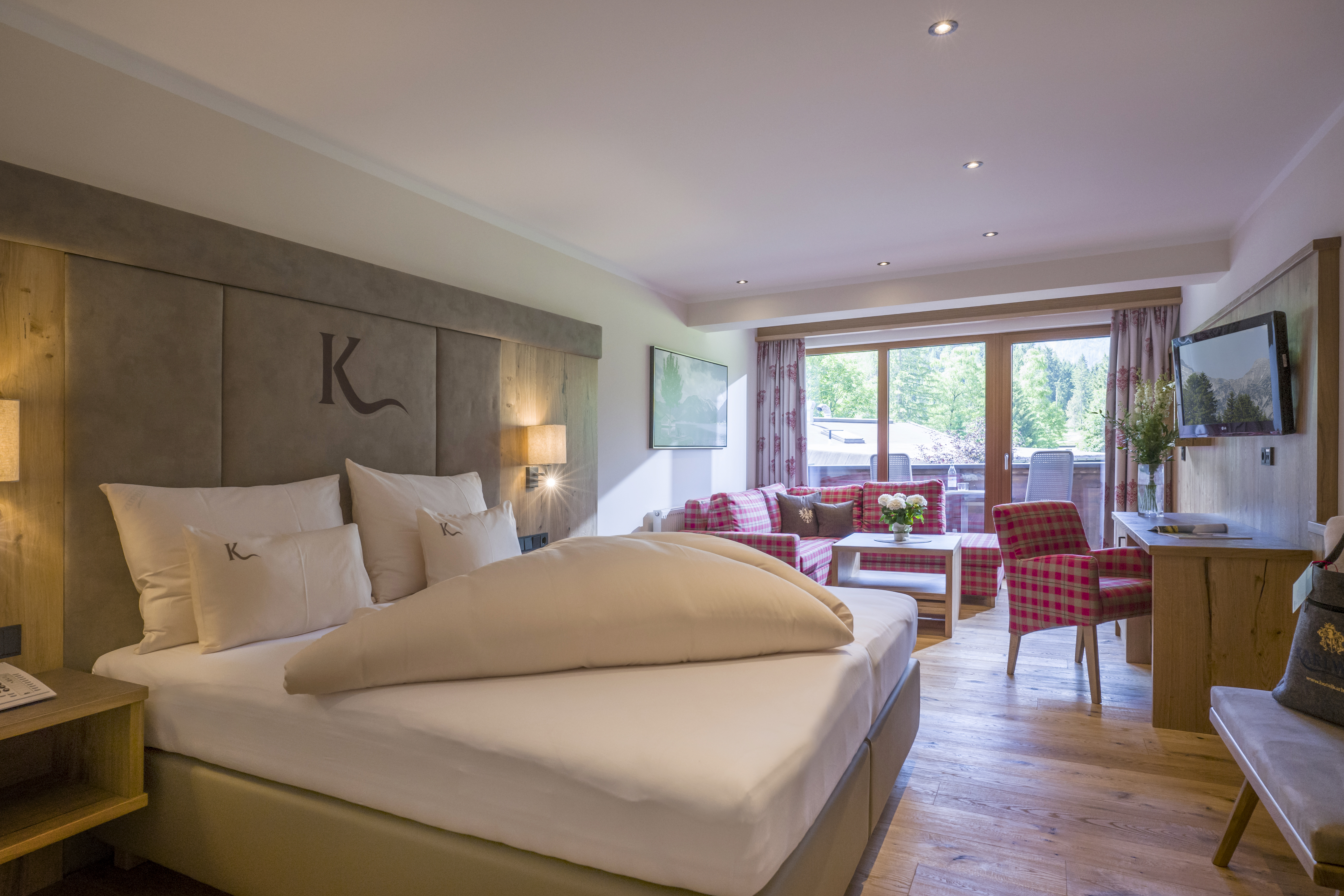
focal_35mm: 19
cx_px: 654
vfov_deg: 64.5
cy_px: 467
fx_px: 709
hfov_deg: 86.9
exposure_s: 1/40
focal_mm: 18
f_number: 8
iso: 400
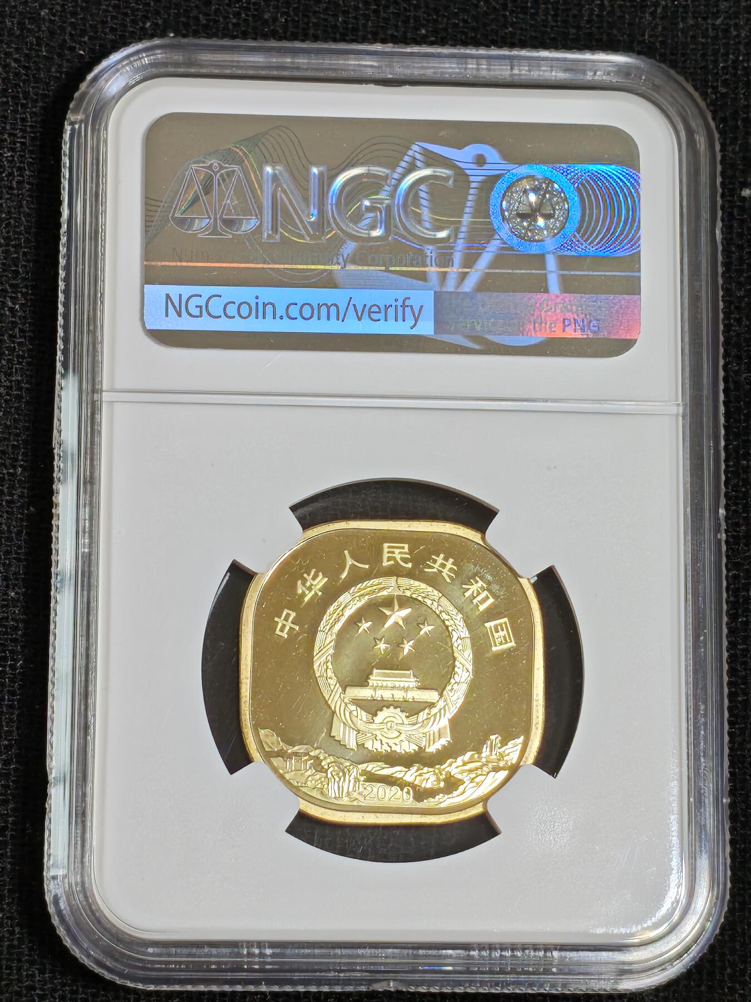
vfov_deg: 18.2
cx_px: 376
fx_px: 3124
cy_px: 501
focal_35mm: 108
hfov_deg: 13.7
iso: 50
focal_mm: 4.94
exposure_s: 1/1421
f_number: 1.5
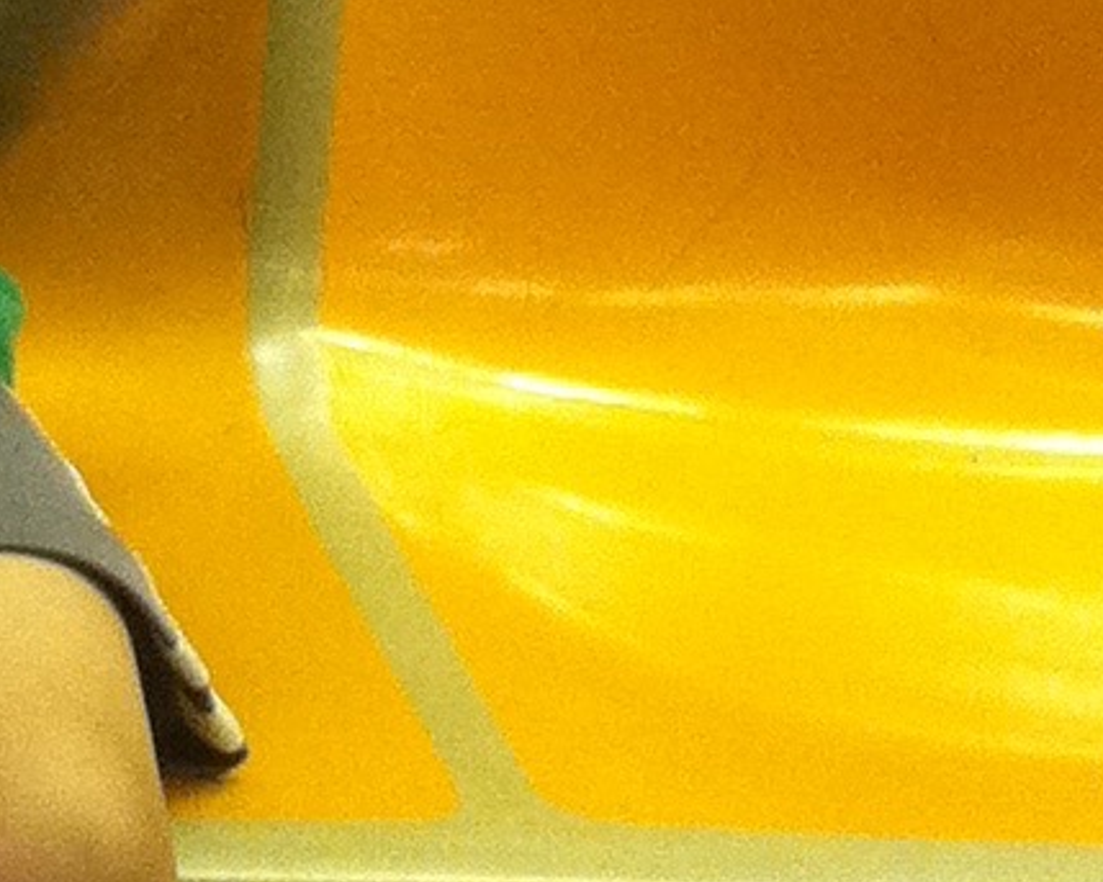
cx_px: 864
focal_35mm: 206
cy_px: -558
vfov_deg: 7.3
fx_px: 6723
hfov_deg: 9.4
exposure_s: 1/15
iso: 200
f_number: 2.8
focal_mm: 3.85
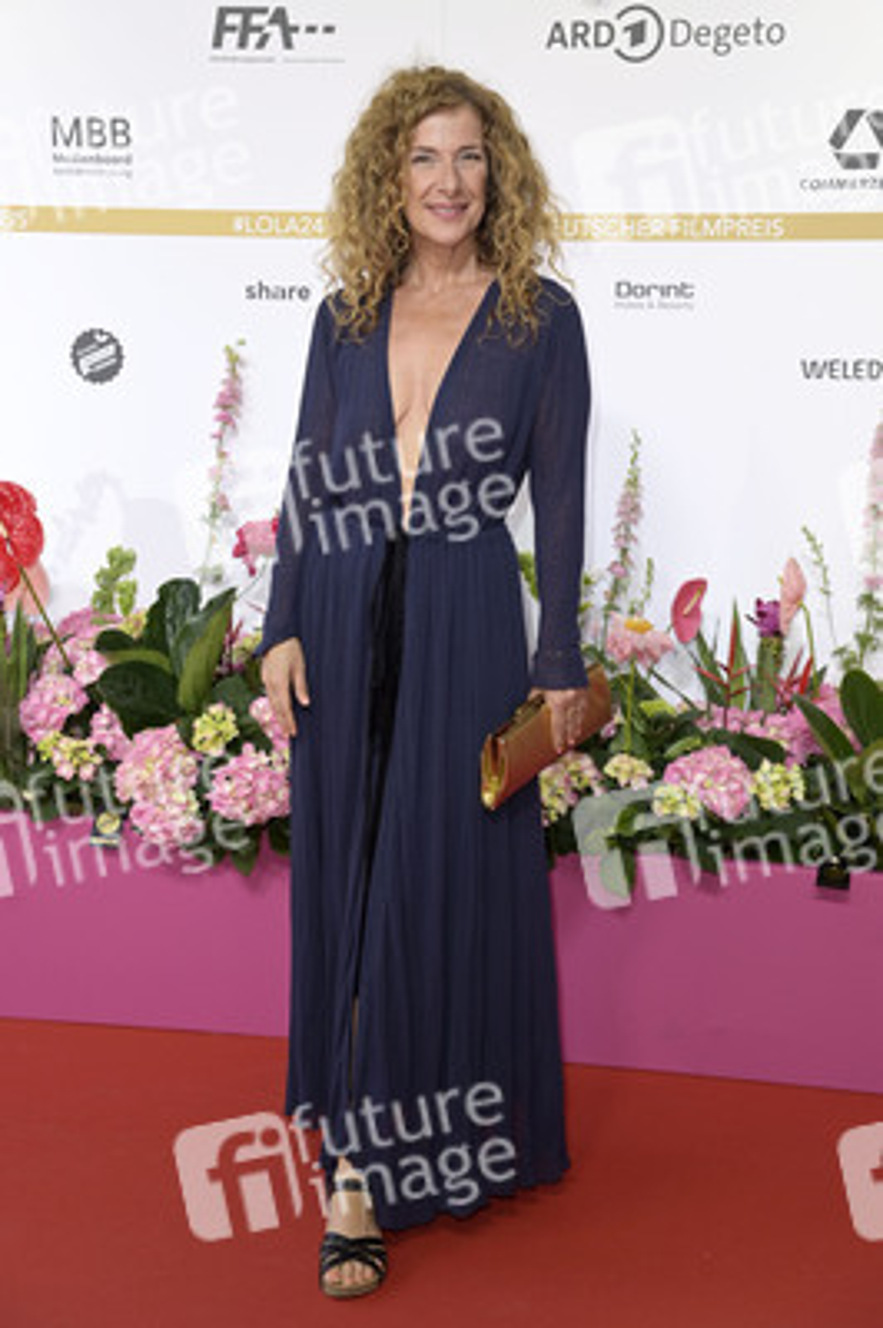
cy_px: 664
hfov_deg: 21.9
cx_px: 442
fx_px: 2285
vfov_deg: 32.4
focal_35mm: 62
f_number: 5
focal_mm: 62
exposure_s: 1/250
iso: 640
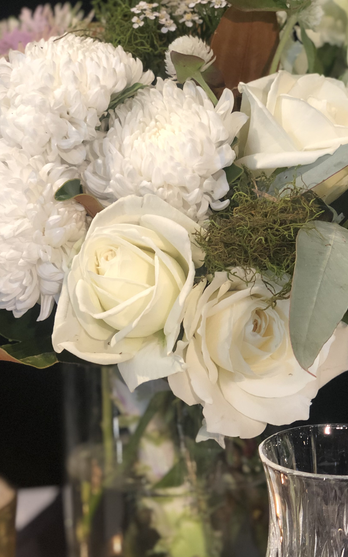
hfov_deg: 15.4
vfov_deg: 24.1
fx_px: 1290
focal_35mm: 85
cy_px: 409
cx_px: 163
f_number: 2.4
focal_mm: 6
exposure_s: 1/33
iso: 100
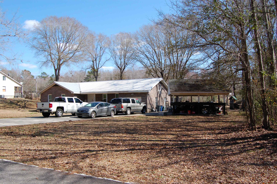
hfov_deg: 27.0
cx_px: 138
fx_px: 577
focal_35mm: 75
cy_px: 92
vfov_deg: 18.1
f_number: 10
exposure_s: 1/400
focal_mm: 50
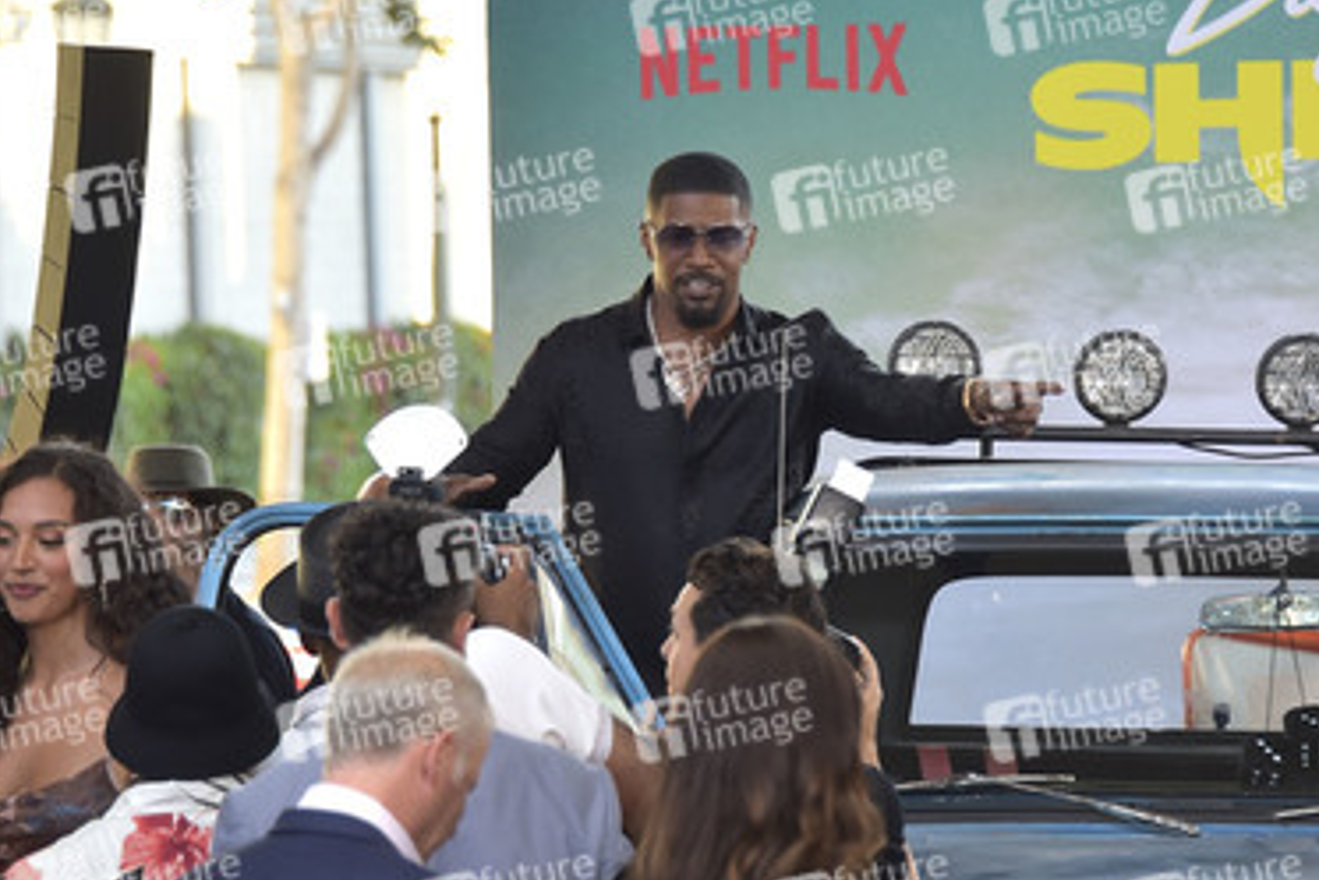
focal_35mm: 205
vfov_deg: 6.7
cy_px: 456
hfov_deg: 10.0
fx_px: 7513
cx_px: 767
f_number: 5.6
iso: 1250
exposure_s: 1/250
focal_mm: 170
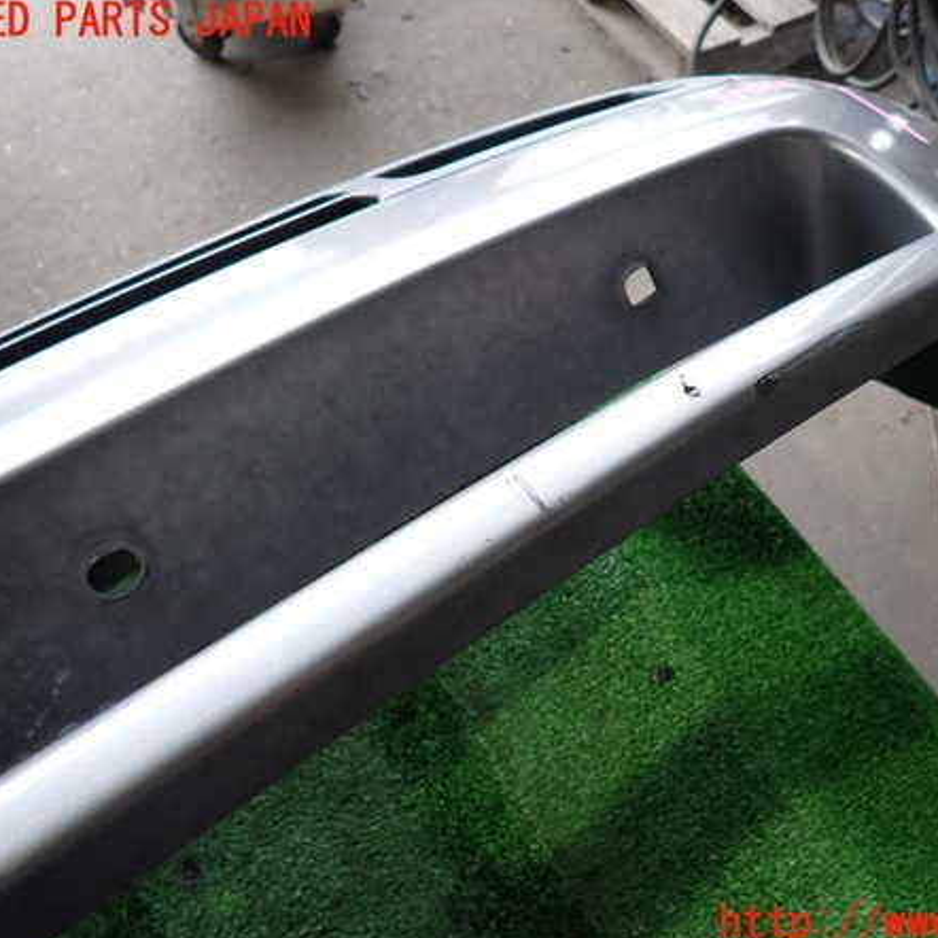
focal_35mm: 30
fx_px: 920
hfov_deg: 53.7
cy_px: 473
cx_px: 562
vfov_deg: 54.0
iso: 200
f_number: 2
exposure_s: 1/60
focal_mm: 4.5
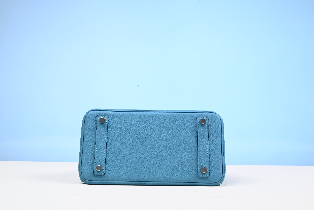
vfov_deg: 33.4
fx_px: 349
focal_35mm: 40
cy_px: 105
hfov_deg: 48.4
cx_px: 157
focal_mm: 40
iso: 100
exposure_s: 1/2
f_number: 16
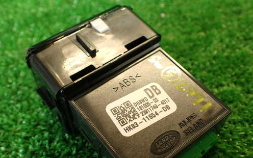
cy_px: 104
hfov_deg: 48.2
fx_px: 283
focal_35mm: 41
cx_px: 128
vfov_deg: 31.0
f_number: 2.4
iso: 200
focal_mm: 5.79
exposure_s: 1/40
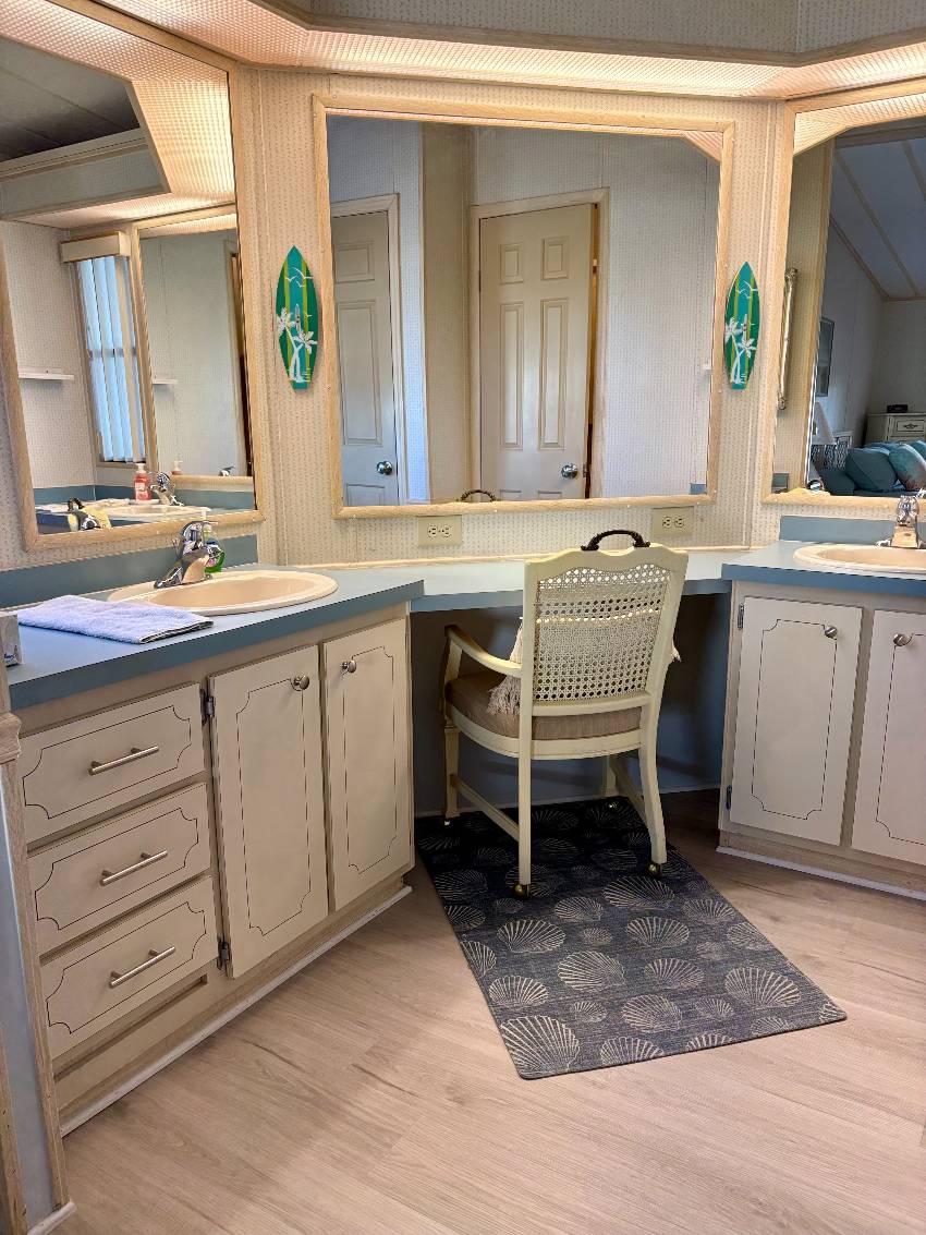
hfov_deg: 53.1
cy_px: 618
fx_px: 927
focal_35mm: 26
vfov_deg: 67.3
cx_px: 463
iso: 200
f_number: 1.6
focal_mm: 5.96
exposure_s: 1/120
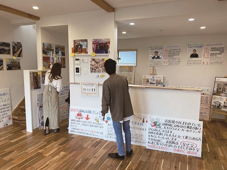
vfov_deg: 53.1
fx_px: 170
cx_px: 114
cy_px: 85
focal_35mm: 26
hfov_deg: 67.3
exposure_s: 1/120
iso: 100
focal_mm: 4.2
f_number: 1.8
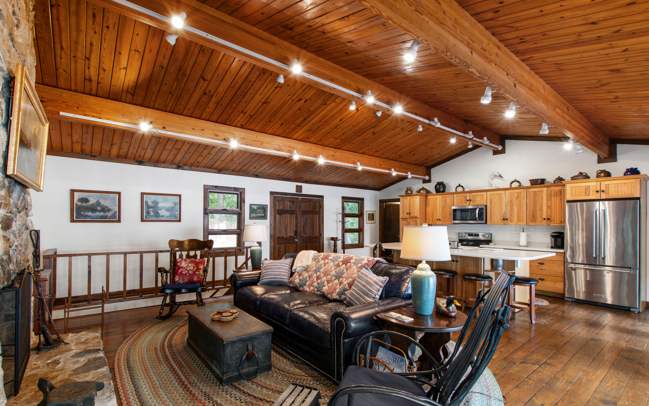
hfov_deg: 97.8
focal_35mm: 16
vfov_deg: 71.1
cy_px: 222
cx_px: 314
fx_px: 283
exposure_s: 1
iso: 100
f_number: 8
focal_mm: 10
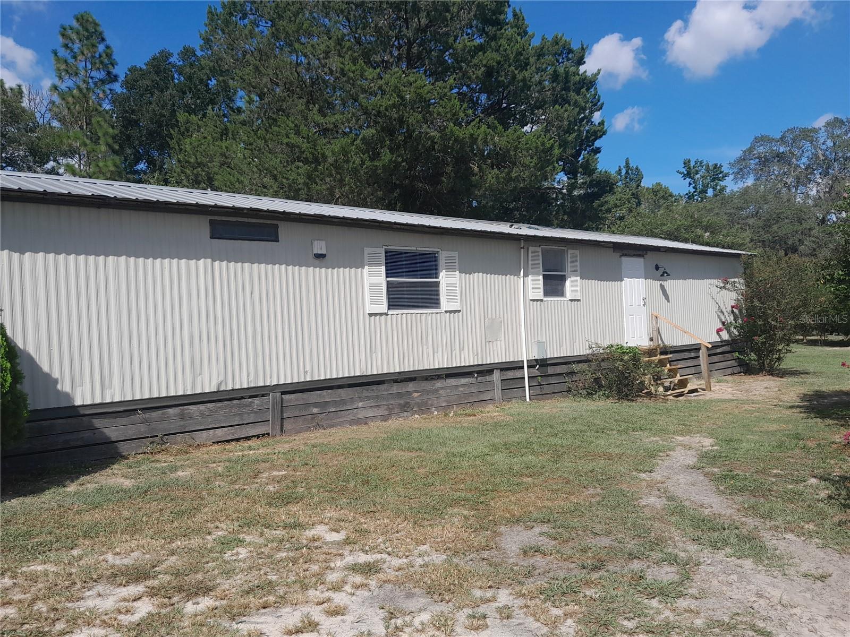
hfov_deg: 65.3
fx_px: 663
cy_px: 318
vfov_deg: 51.4
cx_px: 425
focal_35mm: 27
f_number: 1.8
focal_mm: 4
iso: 40
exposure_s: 1/547
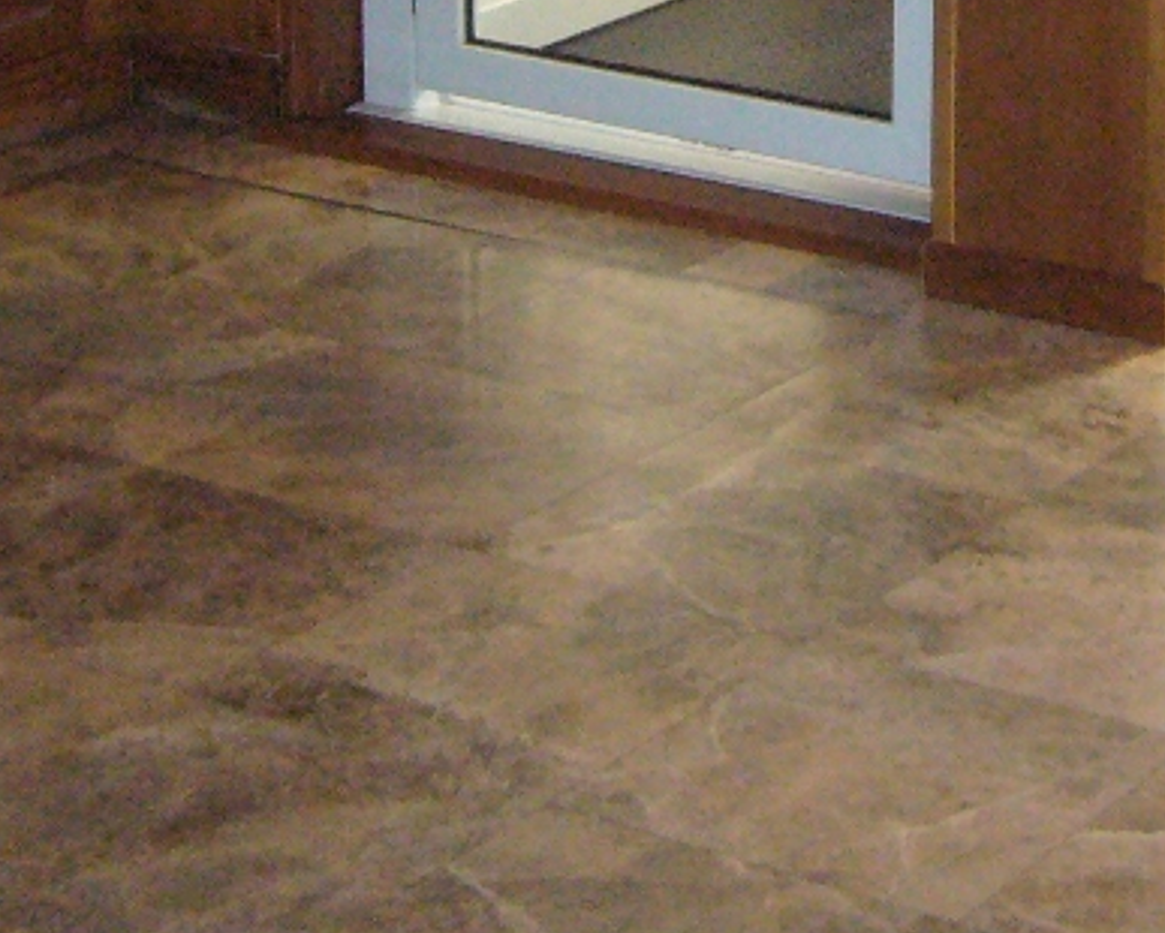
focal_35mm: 121
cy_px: -265
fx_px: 4174
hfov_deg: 15.8
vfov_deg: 12.4
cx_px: 942
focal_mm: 6.6
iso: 400
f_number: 3
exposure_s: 1/30
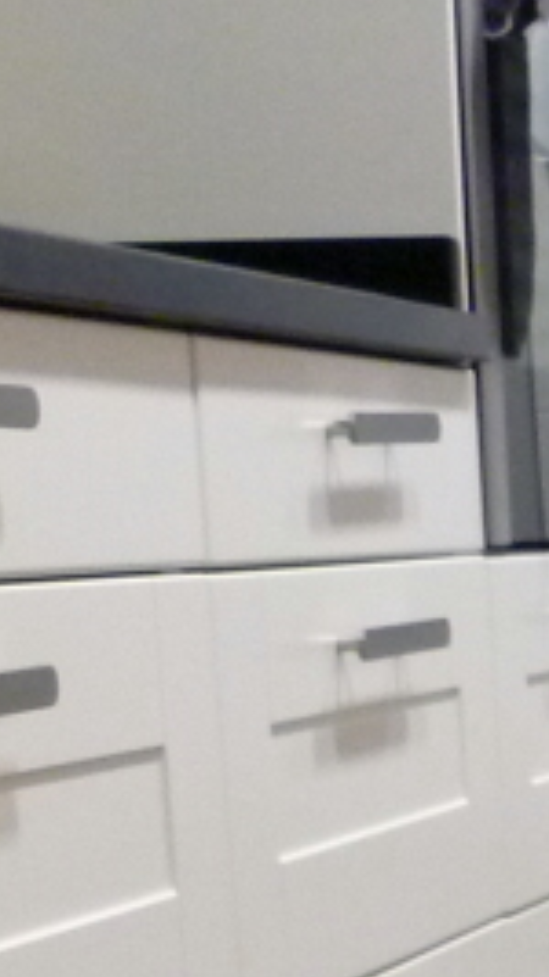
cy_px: 1321
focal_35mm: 137
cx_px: 1449
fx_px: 3549
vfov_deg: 14.9
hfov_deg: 8.0
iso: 400
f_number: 3.3
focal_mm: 5
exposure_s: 1/25
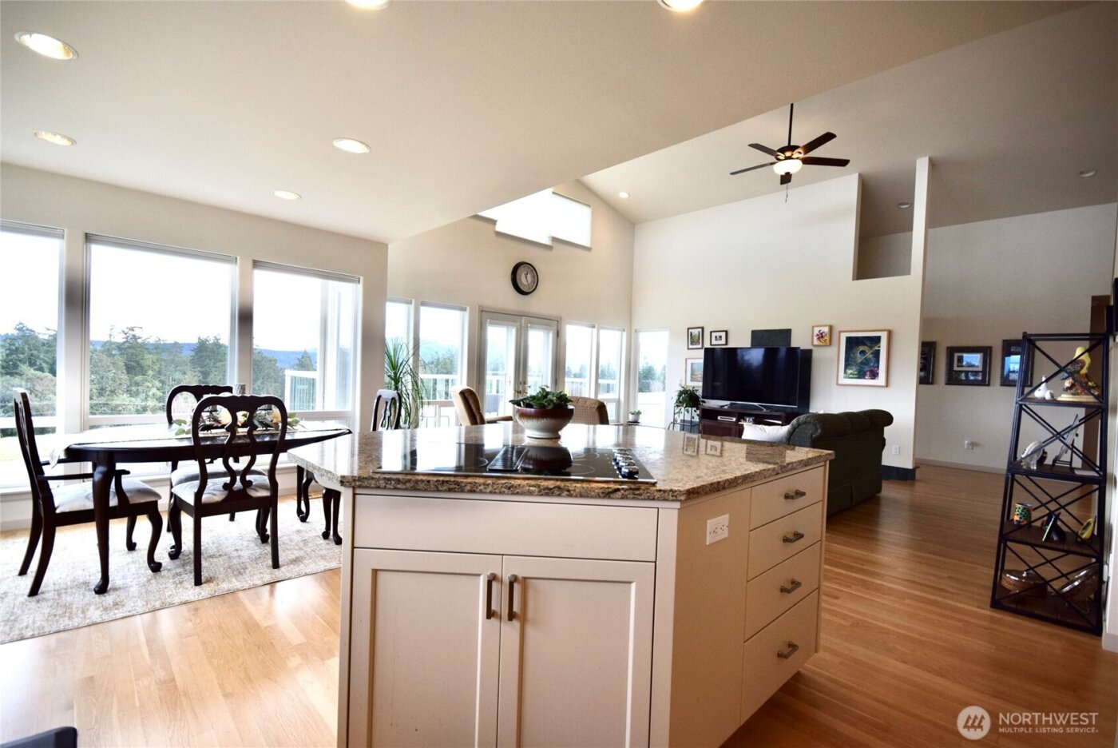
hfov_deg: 100.3
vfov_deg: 77.4
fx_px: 466
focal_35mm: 15
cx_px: 559
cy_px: 374
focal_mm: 10
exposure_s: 1/160
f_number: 6.3
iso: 400
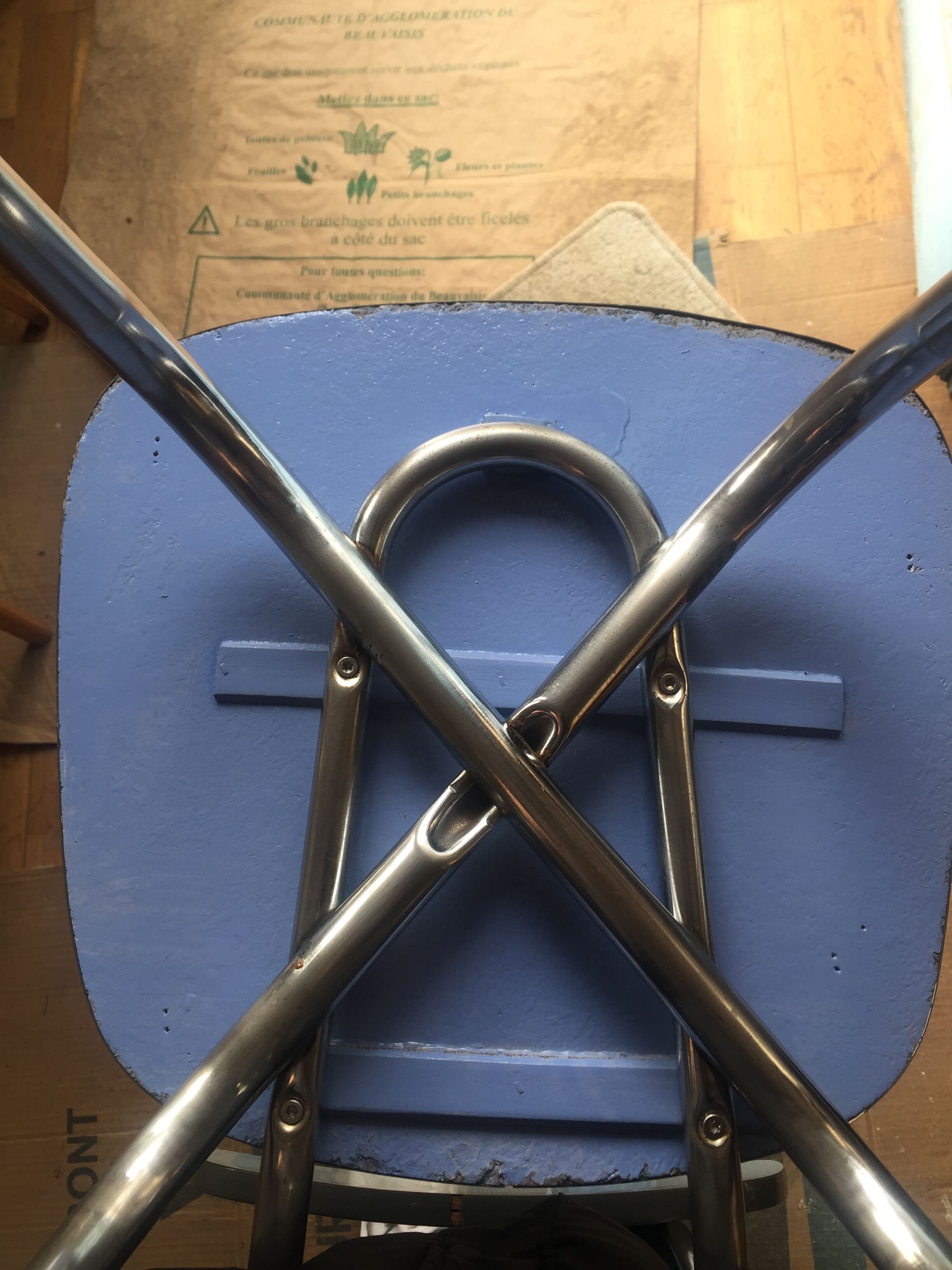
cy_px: 635
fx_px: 1063
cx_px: 476
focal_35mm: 29
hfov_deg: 48.2
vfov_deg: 61.7
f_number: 2.2
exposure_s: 1/107
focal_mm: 4.15
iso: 32
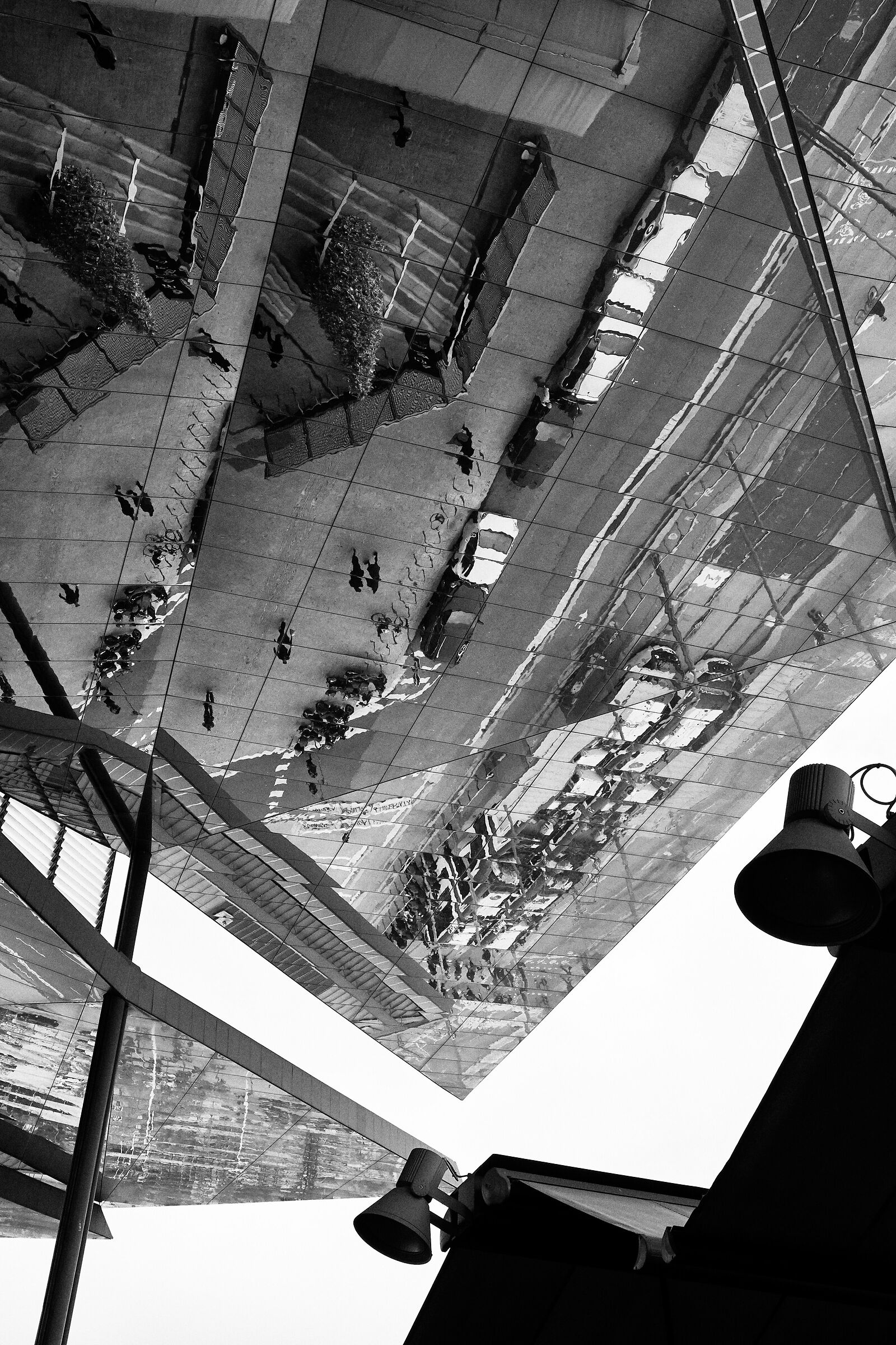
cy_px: 672
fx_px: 1307
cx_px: 448
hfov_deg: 37.9
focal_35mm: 35
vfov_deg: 54.4
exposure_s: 1/250
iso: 1250
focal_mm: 23.3
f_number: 9
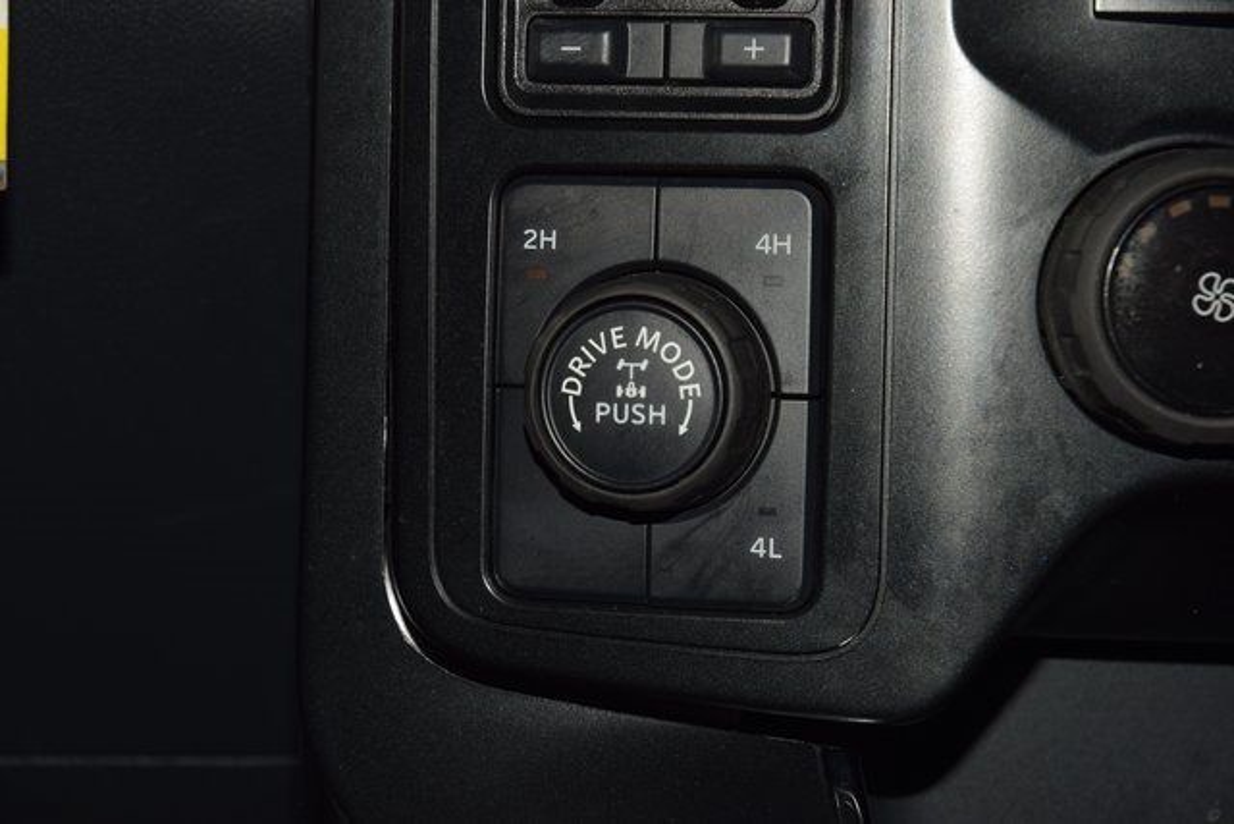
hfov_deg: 19.5
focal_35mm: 105
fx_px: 3600
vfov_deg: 13.0
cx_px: 617
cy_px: 412
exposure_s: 1/125
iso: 100
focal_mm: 70
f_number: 8
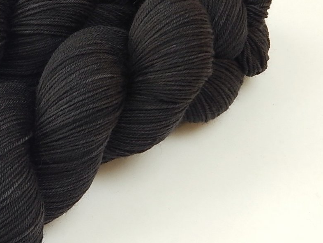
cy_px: 102
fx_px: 980
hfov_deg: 17.9
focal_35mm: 105
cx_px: -51
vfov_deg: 14.1
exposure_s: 1/20
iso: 125
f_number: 3.6
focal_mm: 7.7
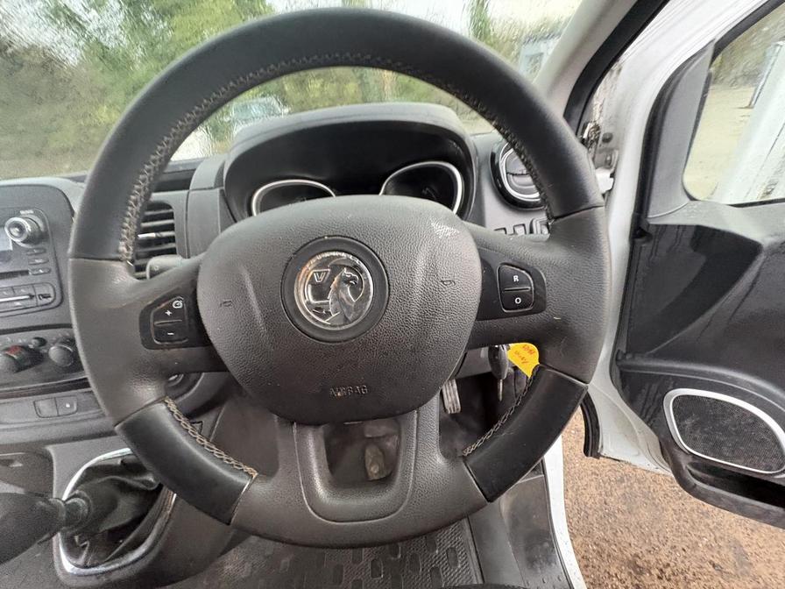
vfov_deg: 85.7
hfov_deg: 102.1
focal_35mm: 14
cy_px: 294
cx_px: 392
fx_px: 317
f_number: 2.2
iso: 640
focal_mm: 2.22
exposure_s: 1/60
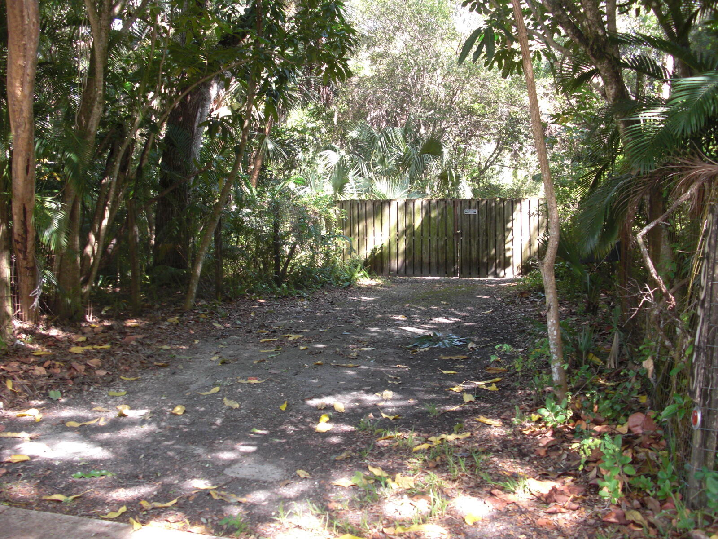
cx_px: 359
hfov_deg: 51.4
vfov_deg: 39.7
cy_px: 270
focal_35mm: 36
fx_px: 747
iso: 100
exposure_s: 1/80
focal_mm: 6.3
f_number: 2.8
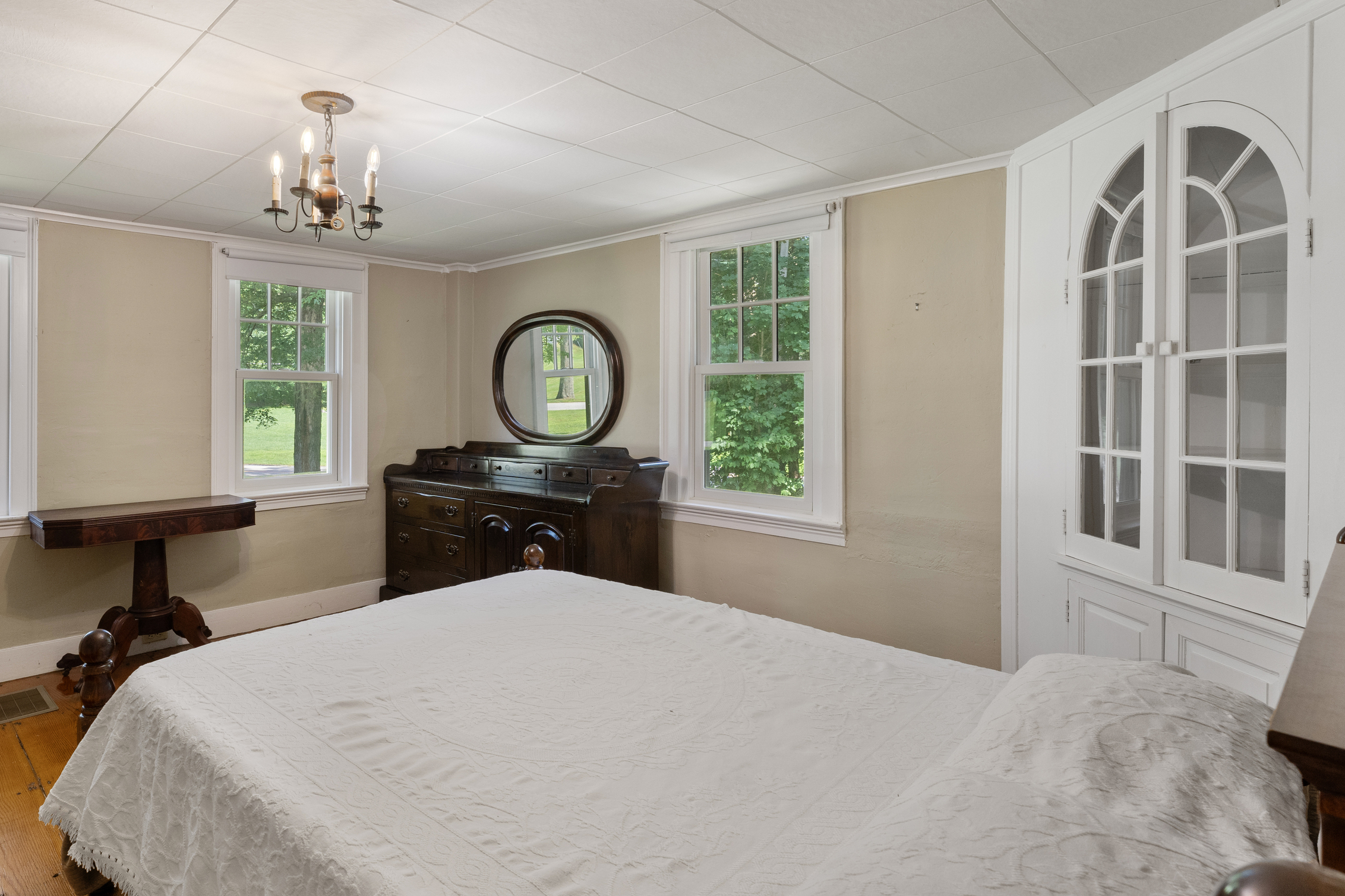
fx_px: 710
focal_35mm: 19
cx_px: 513
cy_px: 359
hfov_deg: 85.4
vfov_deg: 64.0
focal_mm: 14
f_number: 8
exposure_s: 1/6
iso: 800
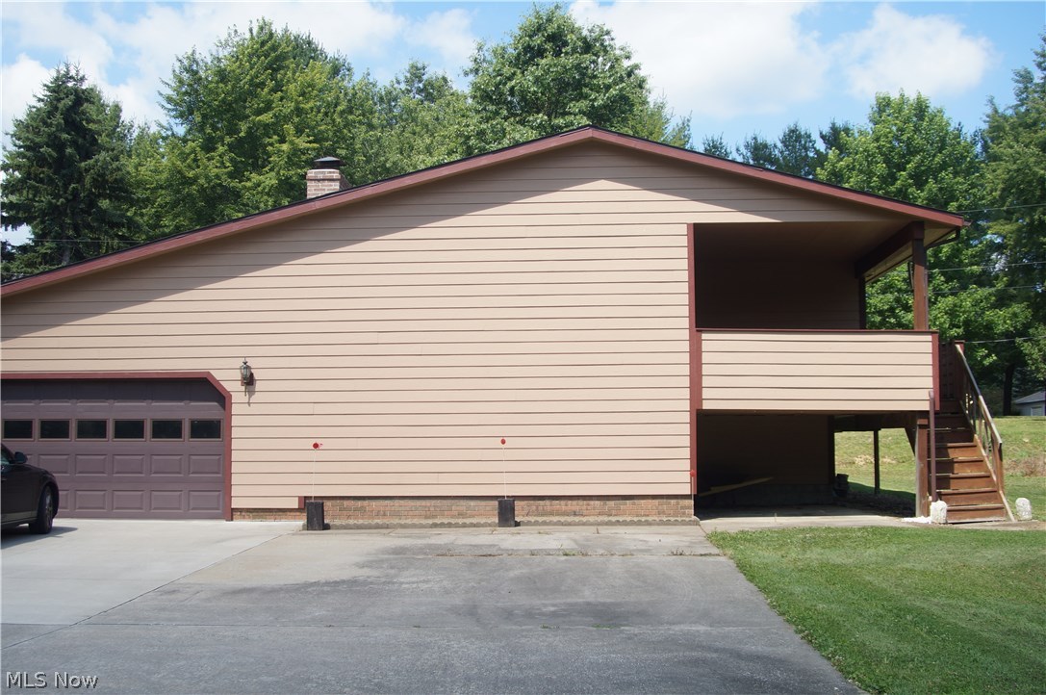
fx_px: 1219
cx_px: 523
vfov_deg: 31.8
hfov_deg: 46.4
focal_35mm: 42
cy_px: 348
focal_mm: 28
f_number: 7.1
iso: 100
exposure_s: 1/200
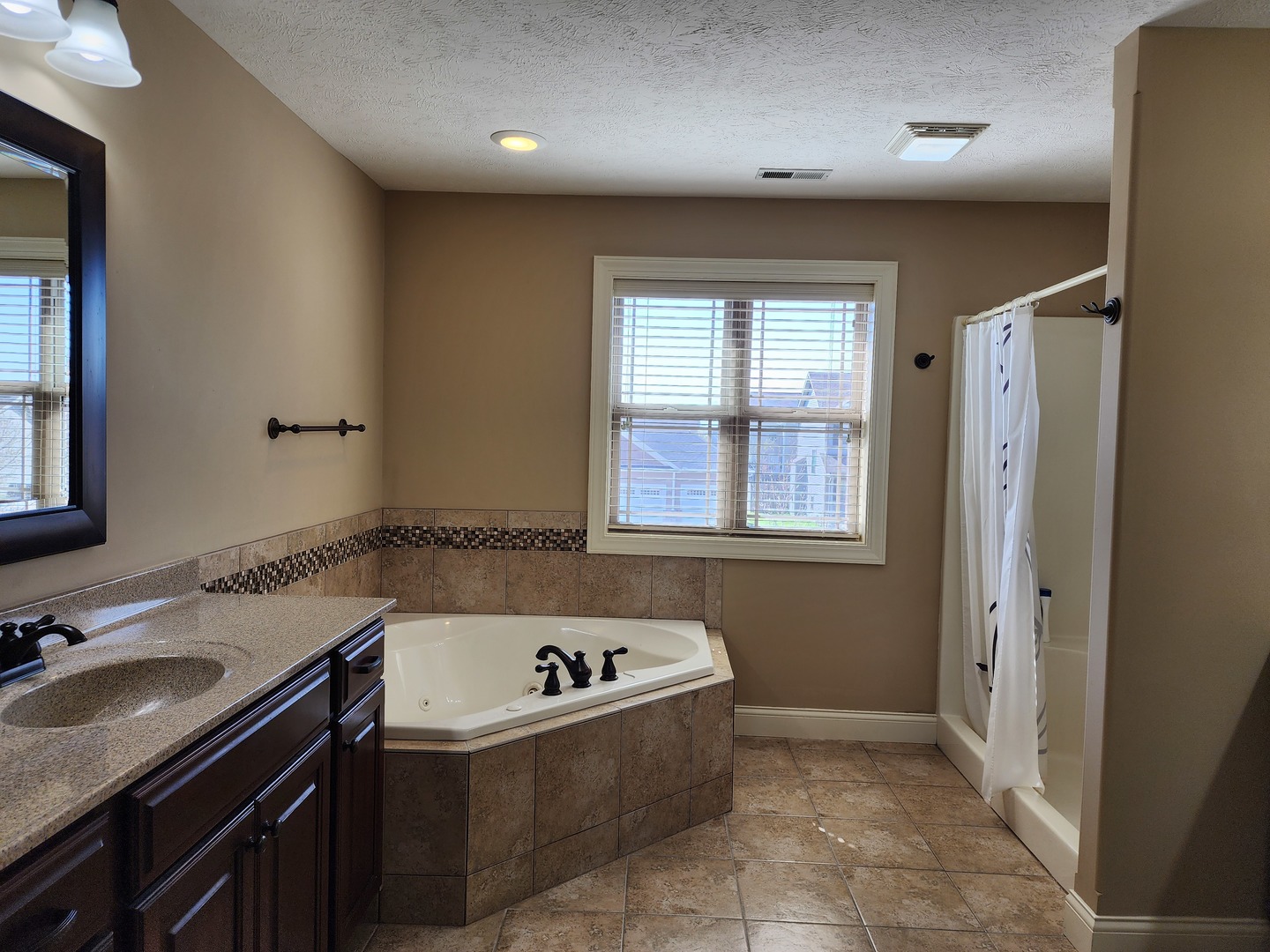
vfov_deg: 58.9
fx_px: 844
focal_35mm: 23
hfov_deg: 73.9
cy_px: 476
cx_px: 635
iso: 40
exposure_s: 1/120
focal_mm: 6.4
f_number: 1.8
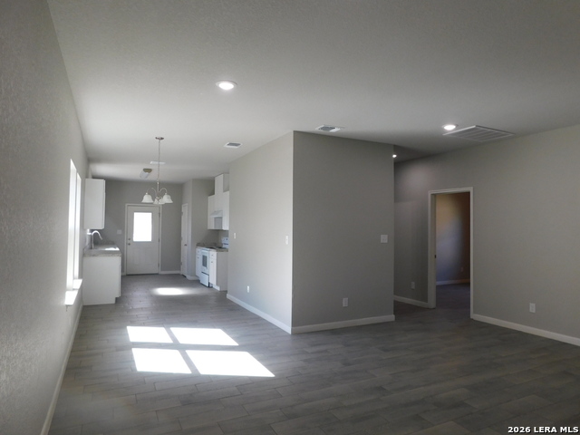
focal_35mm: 23
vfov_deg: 58.9
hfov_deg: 73.9
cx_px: 290
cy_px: 218
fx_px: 385
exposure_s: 1/60
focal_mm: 4
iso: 125
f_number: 3
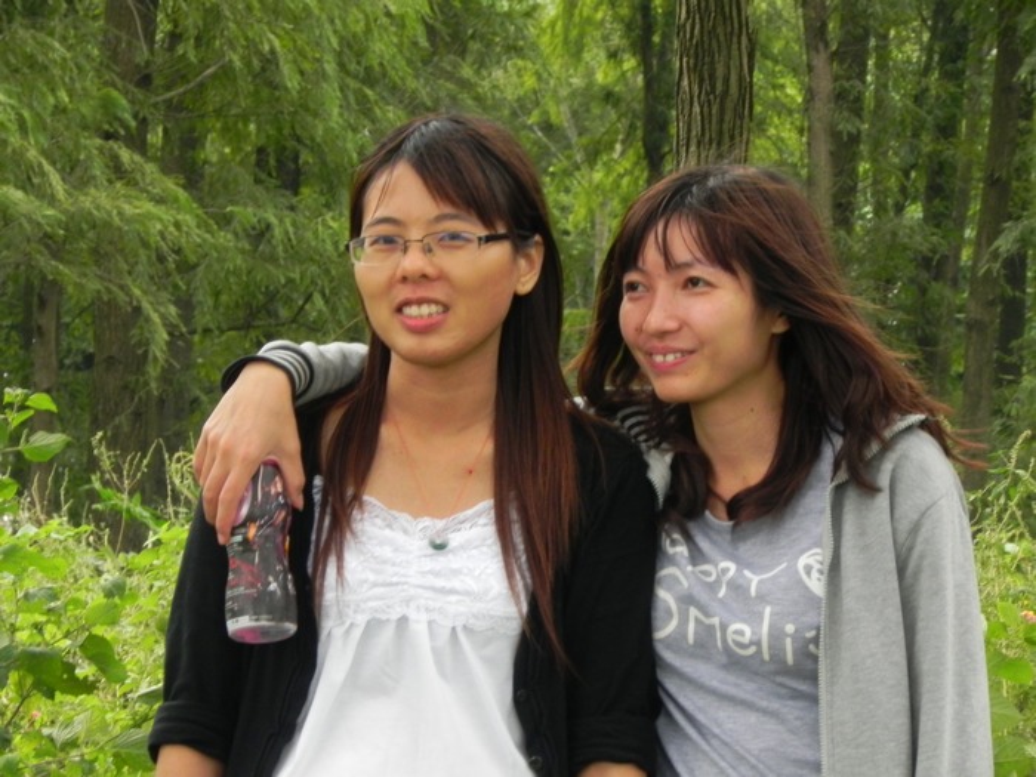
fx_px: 8709
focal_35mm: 291
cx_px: 518
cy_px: 388
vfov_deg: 5.1
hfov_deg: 6.8
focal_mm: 51.8
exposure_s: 1/68.8
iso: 400
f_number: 8
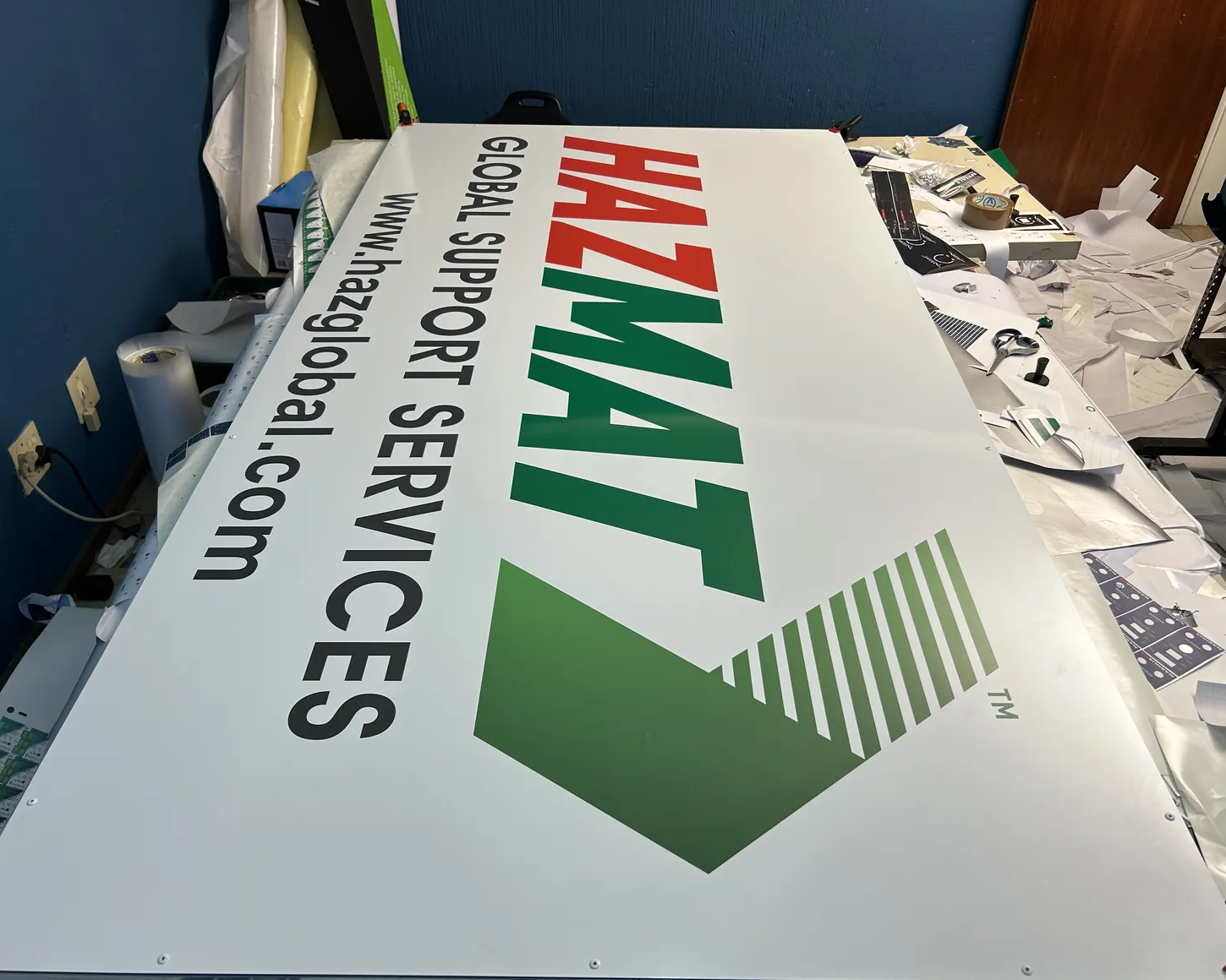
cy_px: 506
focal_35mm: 28
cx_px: 619
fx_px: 1016
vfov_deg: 51.5
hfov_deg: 62.2
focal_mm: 5.7
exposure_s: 1/100
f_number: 1.5
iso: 50
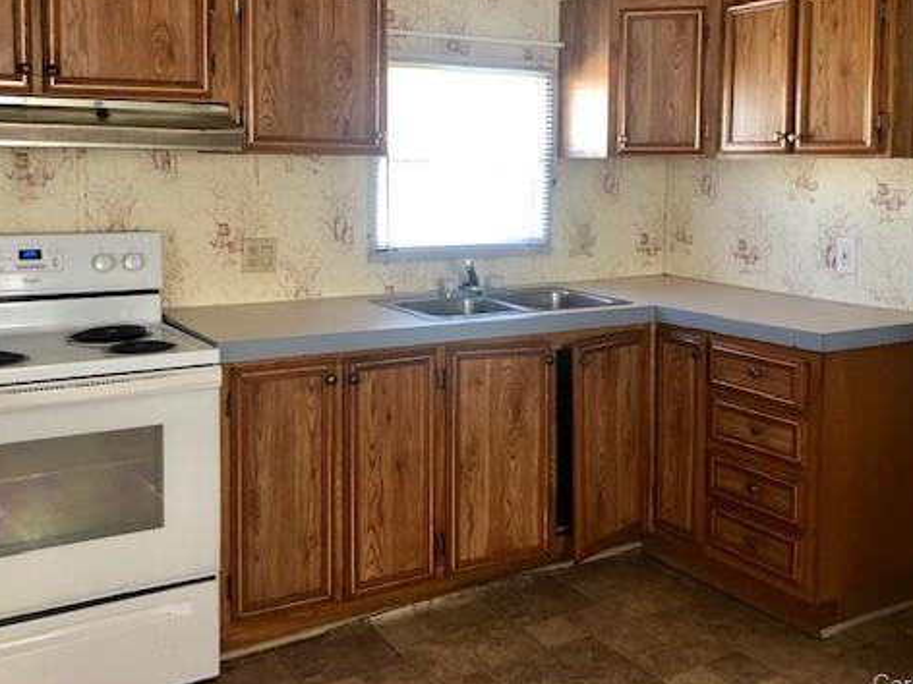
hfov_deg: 49.0
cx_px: 476
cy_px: 240
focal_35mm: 38
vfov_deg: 37.4
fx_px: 1002
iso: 50
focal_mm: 3.99
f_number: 1.8
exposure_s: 1/15
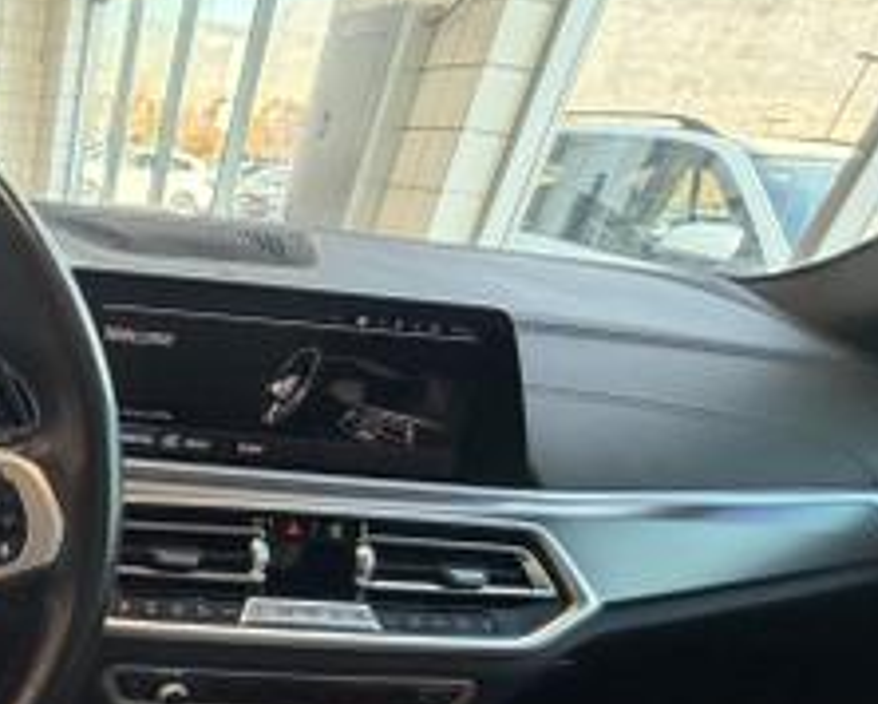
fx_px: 806
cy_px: 621
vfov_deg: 43.5
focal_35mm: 31
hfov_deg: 47.1
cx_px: -8
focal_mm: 2.22
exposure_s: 1/72
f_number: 2.2
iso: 320
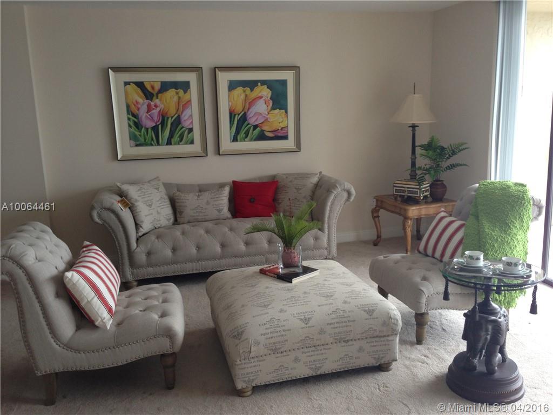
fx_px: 527
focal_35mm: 33
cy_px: 208
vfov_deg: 42.9
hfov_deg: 55.4
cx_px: 276
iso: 50
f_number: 2.4
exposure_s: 1/40
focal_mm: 4.13
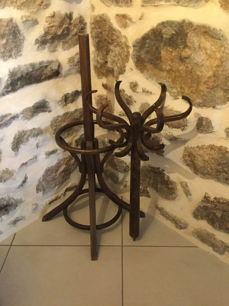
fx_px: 273
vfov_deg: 58.4
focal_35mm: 31
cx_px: 114
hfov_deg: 45.4
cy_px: 153
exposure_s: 1/17
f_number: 2.4
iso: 320
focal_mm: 3.3
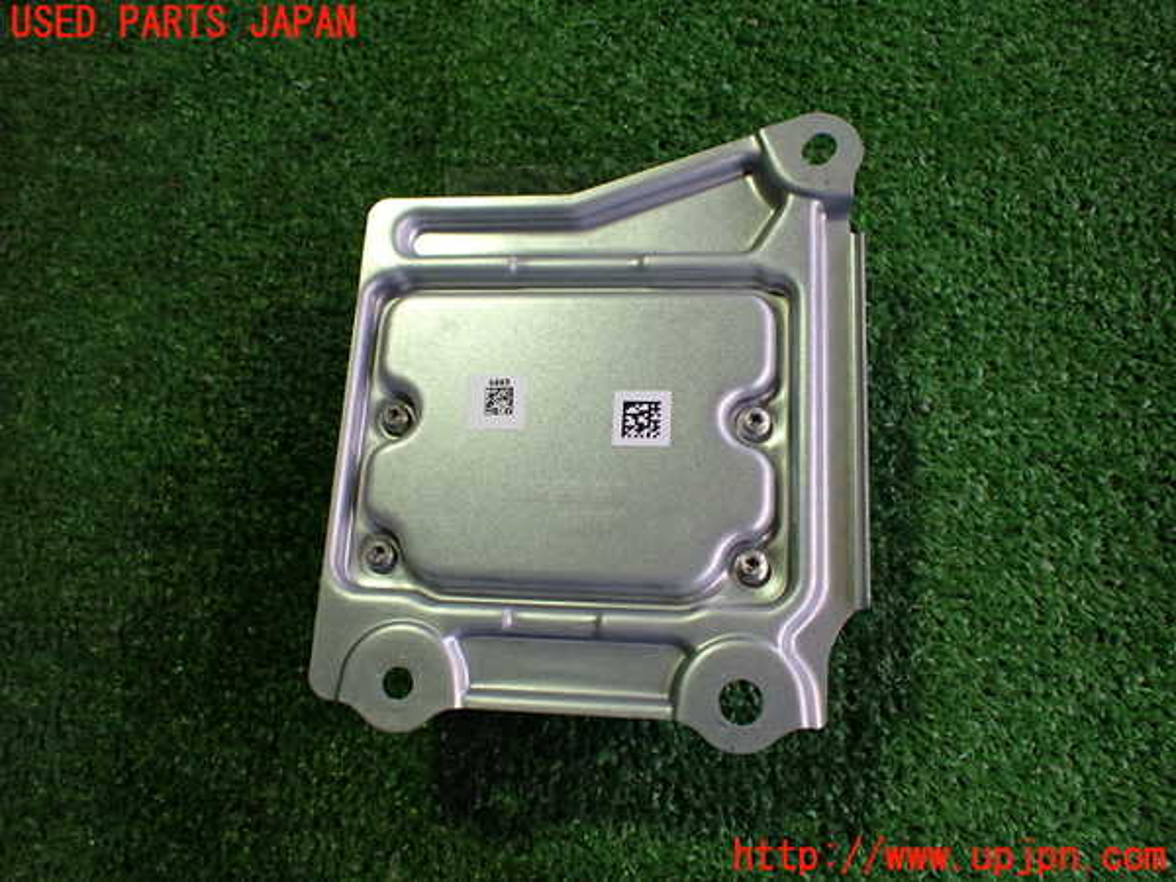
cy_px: 441
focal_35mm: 30
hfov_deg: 60.0
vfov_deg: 46.8
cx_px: 588
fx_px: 1019
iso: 400
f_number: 2.3
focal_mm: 5.4
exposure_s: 1/125
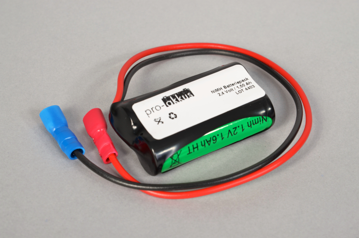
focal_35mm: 105
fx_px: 1045
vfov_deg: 13.0
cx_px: 180
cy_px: 119
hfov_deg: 19.5
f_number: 11
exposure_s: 1/160
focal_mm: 70
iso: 200
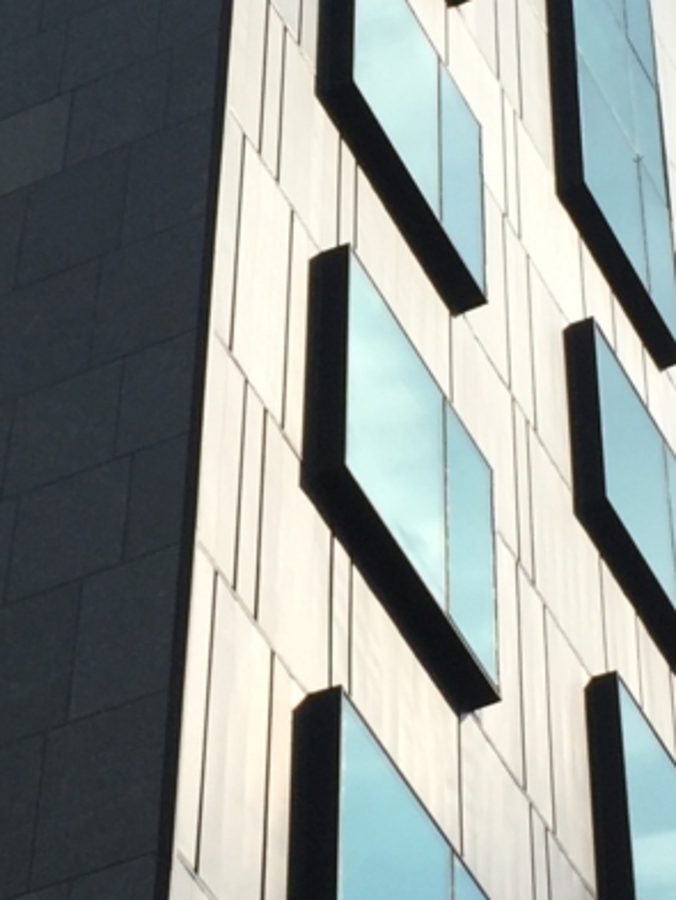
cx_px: 119
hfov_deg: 11.7
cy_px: 370
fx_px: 3279
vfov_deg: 15.6
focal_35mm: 126
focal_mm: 4.15
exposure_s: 1/3968
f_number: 2.2
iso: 32
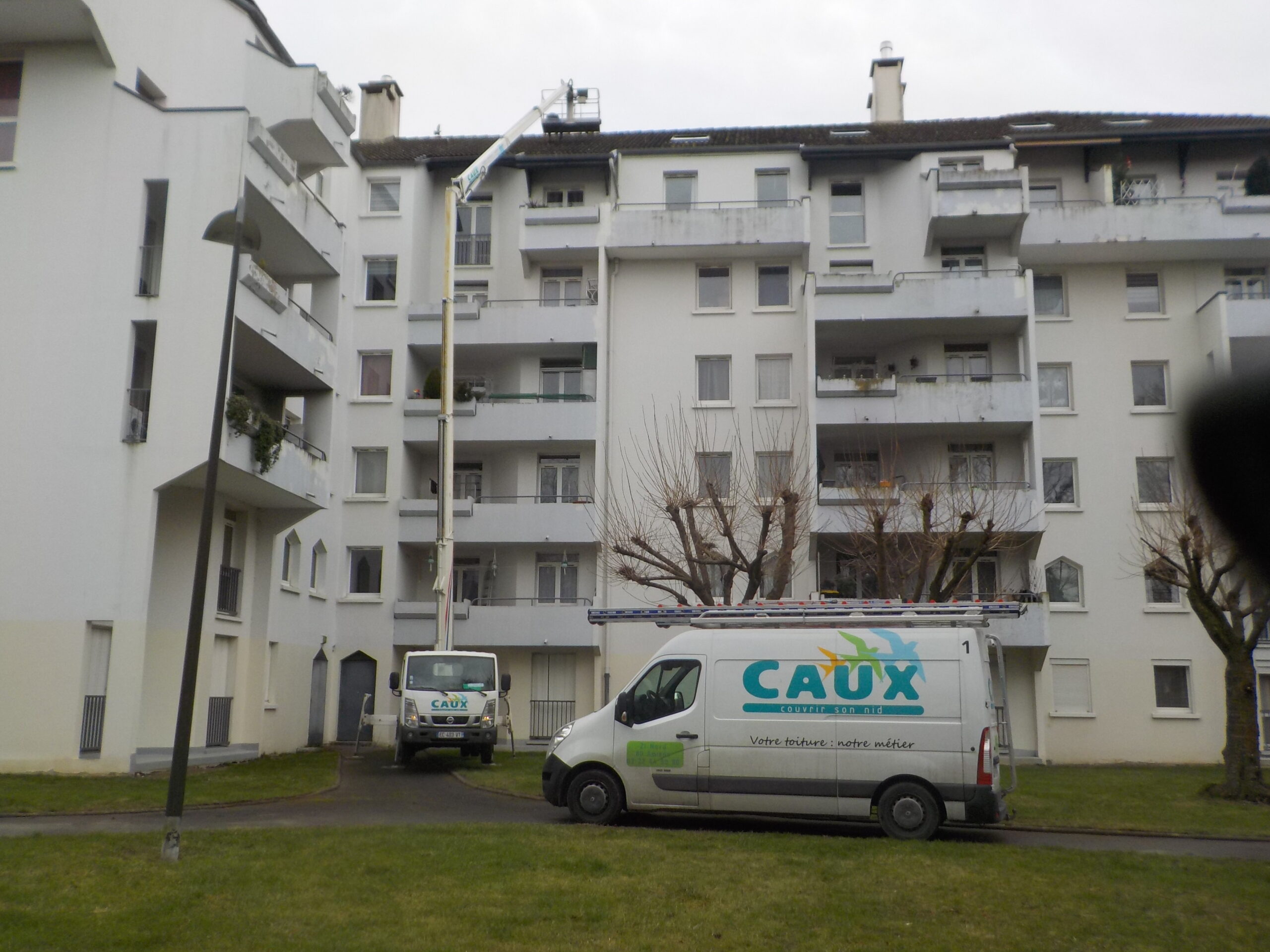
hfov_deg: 60.0
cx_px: 635
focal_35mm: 30
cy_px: 476
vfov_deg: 46.8
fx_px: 1101
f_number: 3.3
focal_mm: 4.1
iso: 125
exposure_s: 1/320
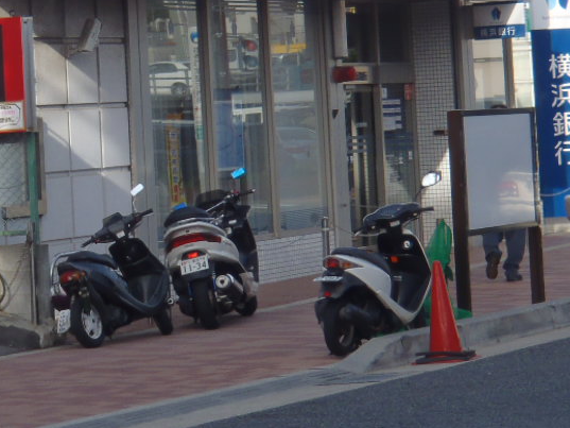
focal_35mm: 155
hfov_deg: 12.7
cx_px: 230
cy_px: 23
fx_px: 2553
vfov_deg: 9.5
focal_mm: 11.76
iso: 64
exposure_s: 1/200
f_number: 5.6
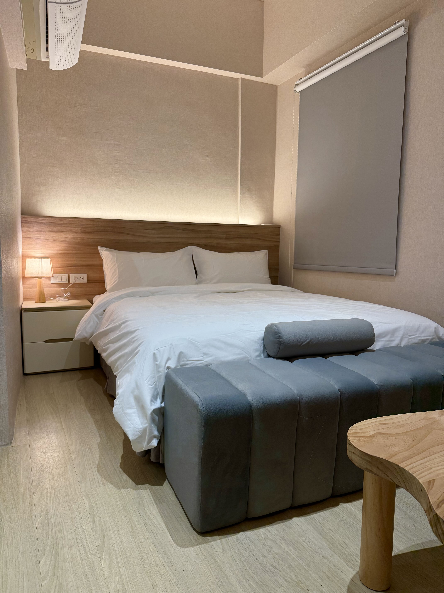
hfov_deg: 56.8
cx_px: 222
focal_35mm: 24
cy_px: 296
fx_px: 410
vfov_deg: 71.6
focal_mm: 6.76
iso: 125
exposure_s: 1/60
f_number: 1.78
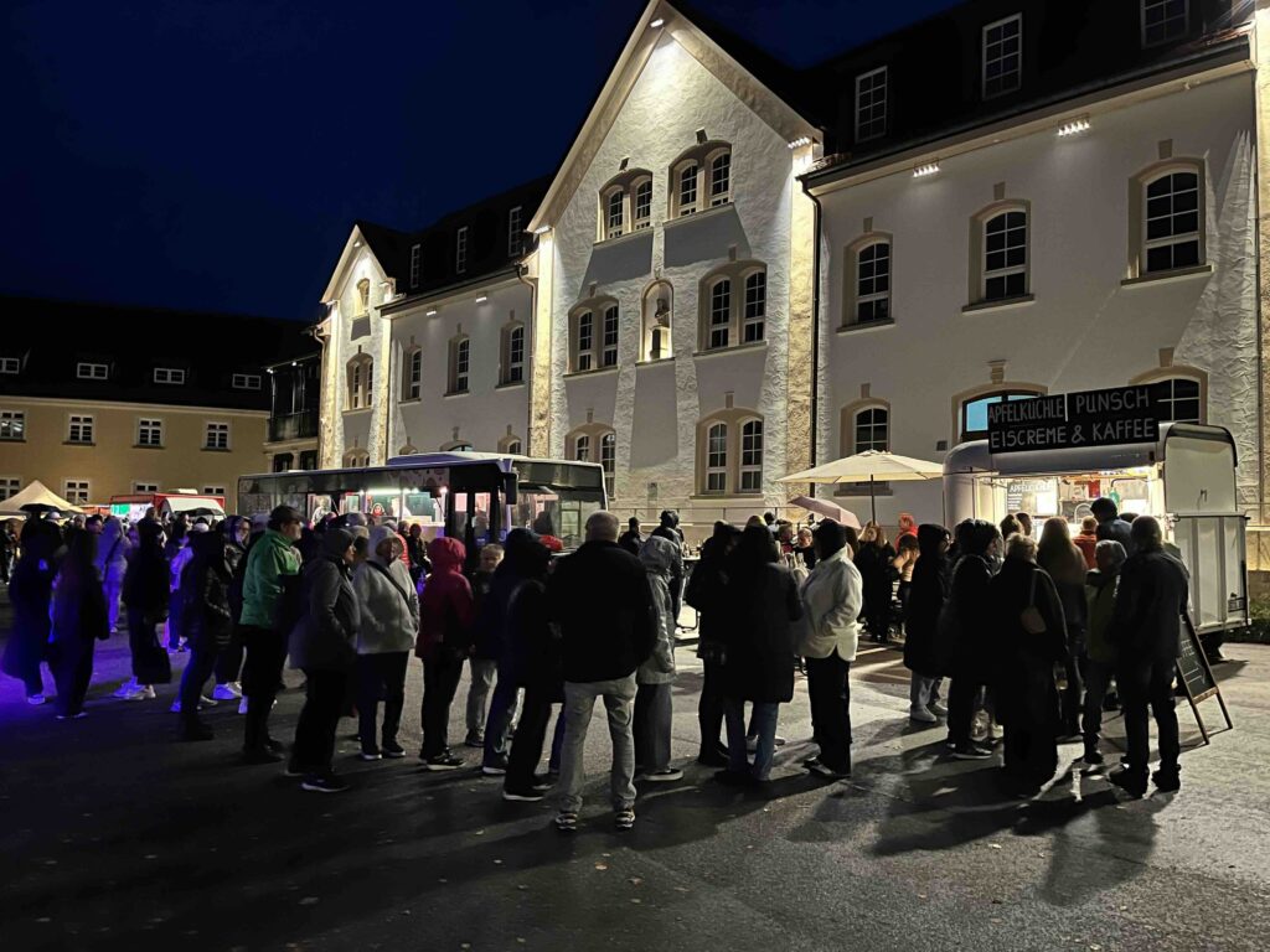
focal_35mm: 26
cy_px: 476
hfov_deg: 67.3
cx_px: 635
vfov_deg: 53.1
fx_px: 954
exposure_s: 1/25
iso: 1000
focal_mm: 5.1
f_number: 1.6
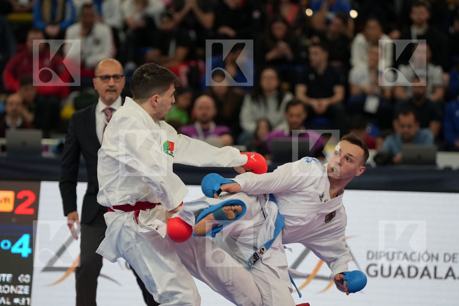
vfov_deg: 5.7
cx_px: 230
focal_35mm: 240
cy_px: 153
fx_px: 3060
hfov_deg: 8.6
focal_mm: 160
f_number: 2.8
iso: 1600
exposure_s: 1/1000
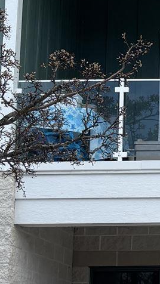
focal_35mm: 137
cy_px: 172
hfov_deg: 8.2
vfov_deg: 15.7
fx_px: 1033
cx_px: 371
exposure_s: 1/1984
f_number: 1.6
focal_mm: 5.96
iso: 50
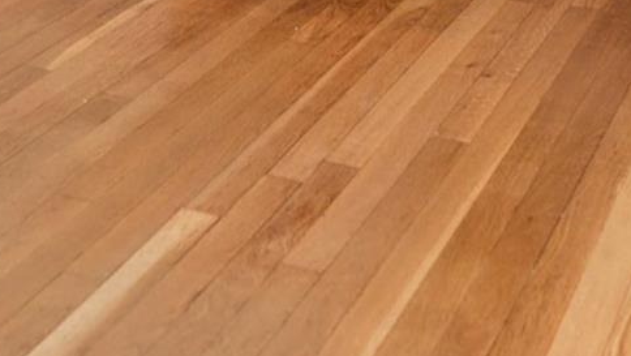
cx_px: 231
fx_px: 1557
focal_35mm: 93
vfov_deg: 11.2
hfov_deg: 22.8
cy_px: -456
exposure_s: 1/60
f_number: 3.3
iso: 800
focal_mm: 21
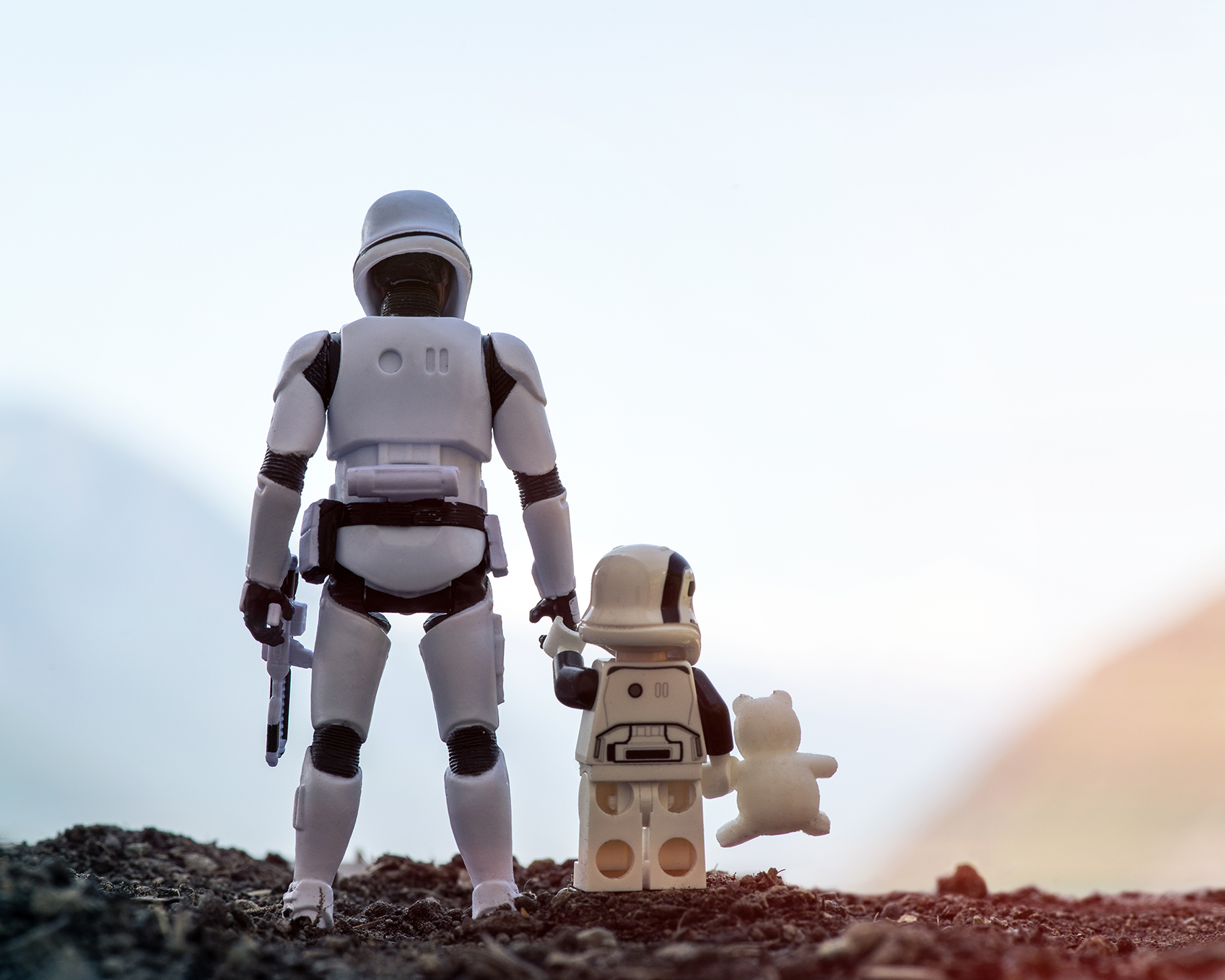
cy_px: 489
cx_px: 564
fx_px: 4314
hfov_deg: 16.2
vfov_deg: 13.0
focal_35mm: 119
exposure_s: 1/100
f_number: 14
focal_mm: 105
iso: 64
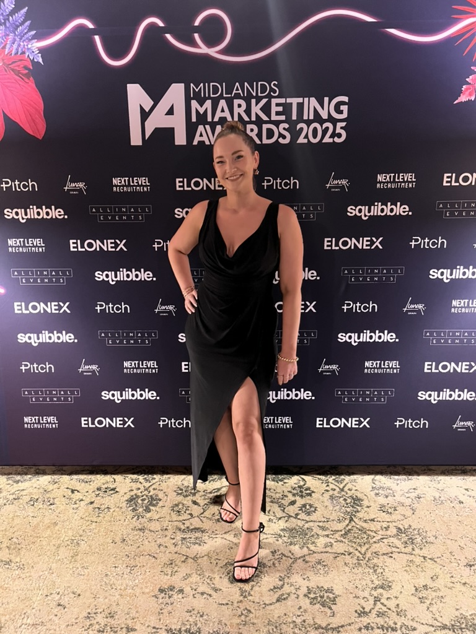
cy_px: 317
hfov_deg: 53.1
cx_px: 238
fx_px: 477
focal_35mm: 26
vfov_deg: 67.3
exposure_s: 1/25
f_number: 1.6
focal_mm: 5.1
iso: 640
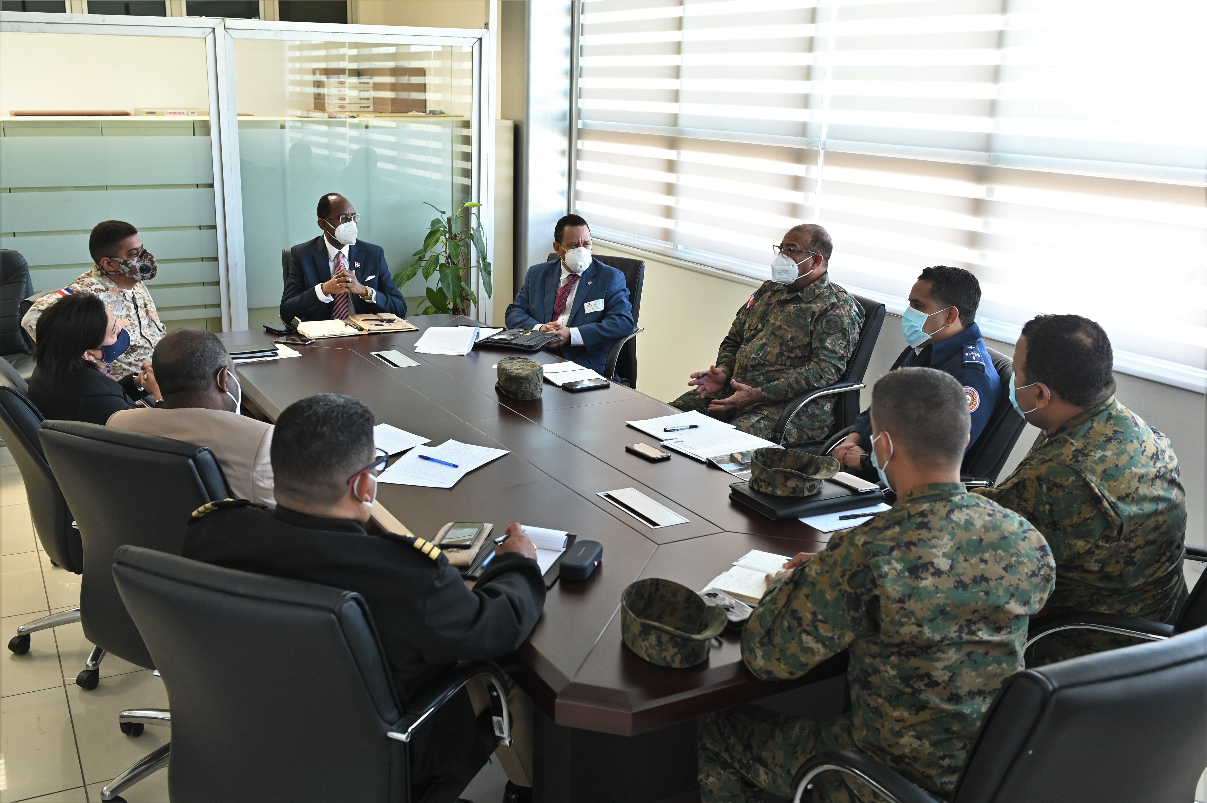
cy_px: 402
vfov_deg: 41.1
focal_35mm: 32
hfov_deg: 58.7
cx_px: 604
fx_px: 1072
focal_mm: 32
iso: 1600
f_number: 4.5
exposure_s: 1/100
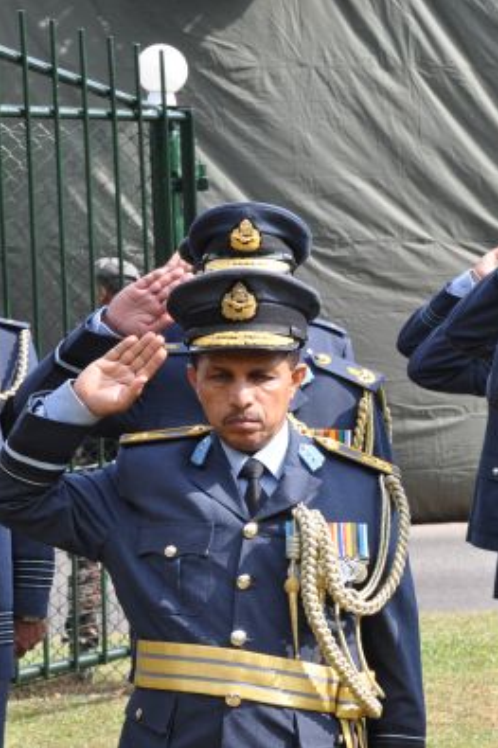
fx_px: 2928
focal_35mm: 141
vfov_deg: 14.6
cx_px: 506
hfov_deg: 9.6
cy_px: 373
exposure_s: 1/125
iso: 250
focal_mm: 62
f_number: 11
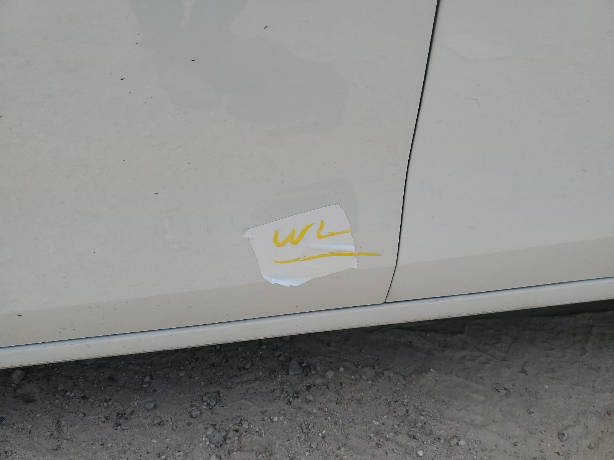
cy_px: 230
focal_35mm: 26
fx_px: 461
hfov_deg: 67.3
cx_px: 307
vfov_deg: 53.1
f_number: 1.5
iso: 50
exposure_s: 1/10000
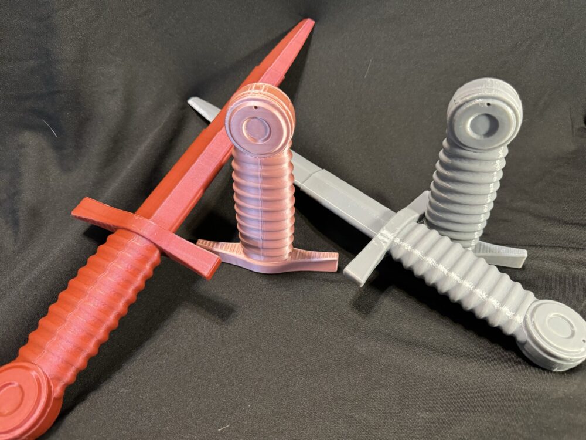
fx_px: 406
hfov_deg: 71.6
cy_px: 220
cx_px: 293
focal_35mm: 24
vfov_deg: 56.8
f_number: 1.78
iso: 640
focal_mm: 6.86
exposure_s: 1/60
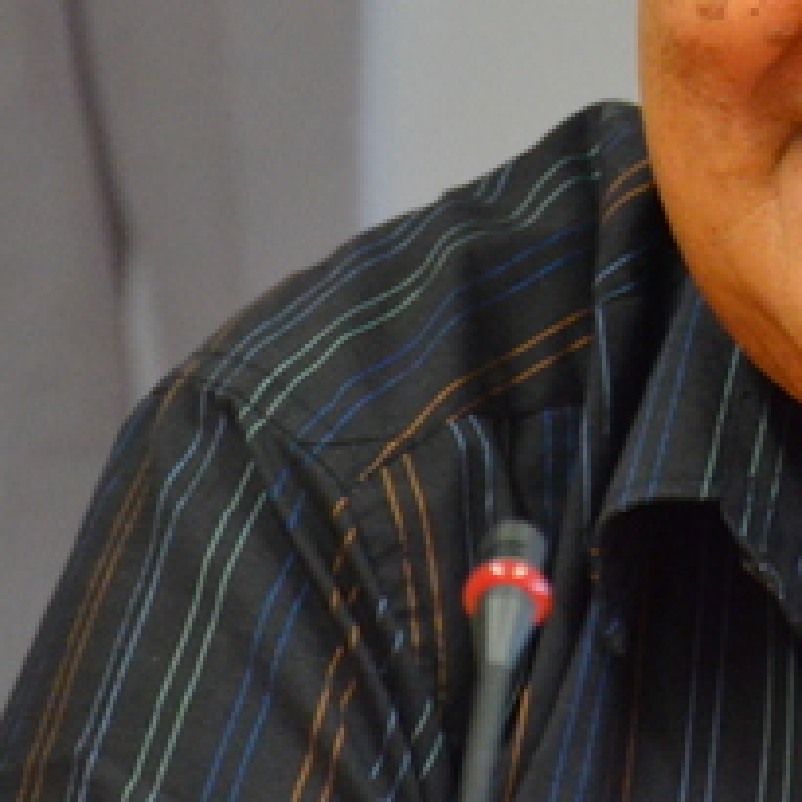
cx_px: 1021
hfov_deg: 3.8
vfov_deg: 3.8
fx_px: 12058
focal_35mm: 460
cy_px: 20
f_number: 5.6
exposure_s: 1/80
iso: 4000
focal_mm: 116
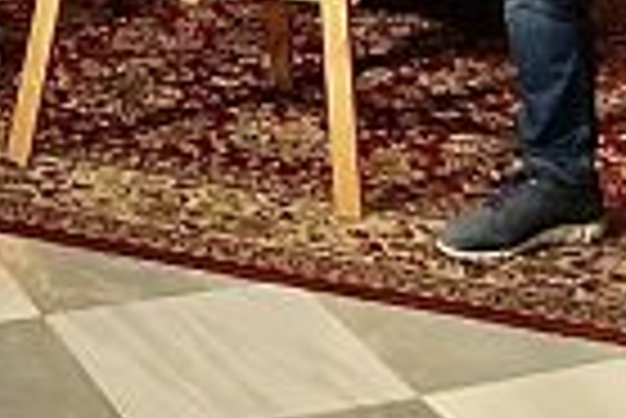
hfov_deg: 14.5
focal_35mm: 139
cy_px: -582
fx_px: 2420
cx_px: -20
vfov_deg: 8.9
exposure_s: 1/17
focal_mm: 4
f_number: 1.8
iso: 40
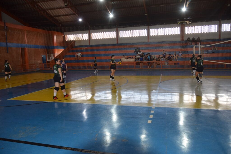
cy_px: 77
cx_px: 116
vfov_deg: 48.0
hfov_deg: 67.3
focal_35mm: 27
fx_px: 173
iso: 800
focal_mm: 18
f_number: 5.6
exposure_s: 1/125
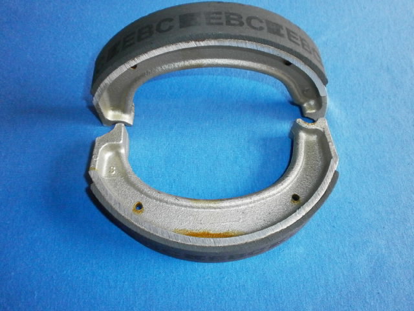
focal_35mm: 27
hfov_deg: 65.3
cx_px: 207
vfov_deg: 51.4
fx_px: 323
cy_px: 156
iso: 640
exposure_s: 1/250
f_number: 2.9
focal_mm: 4.8
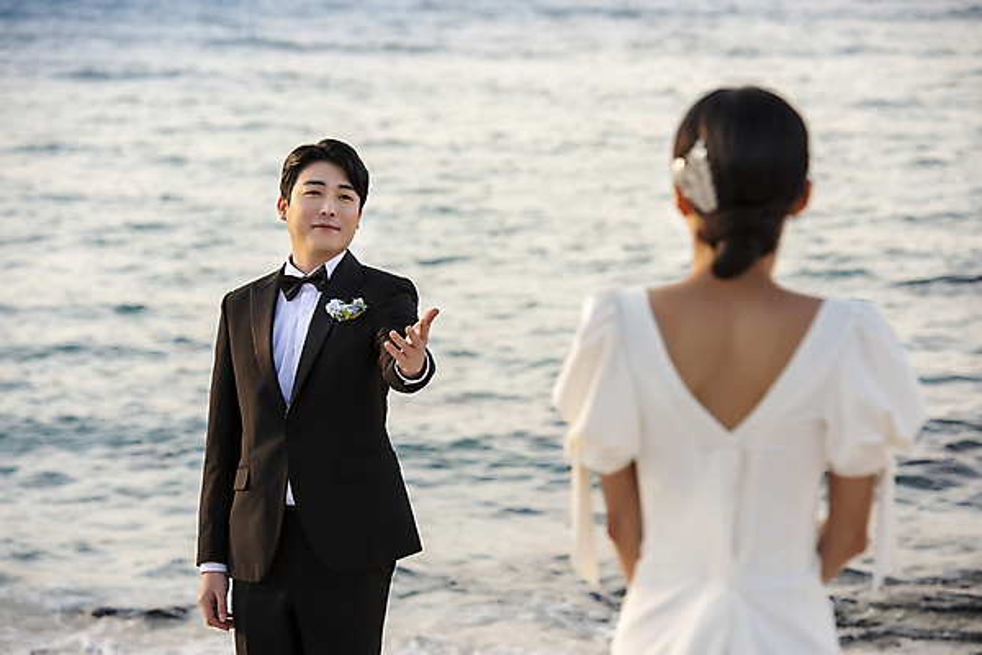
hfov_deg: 15.2
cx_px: 491
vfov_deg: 10.2
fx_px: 3682
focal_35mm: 135
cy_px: 328
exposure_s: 1/400
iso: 400
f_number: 4.5
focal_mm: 135
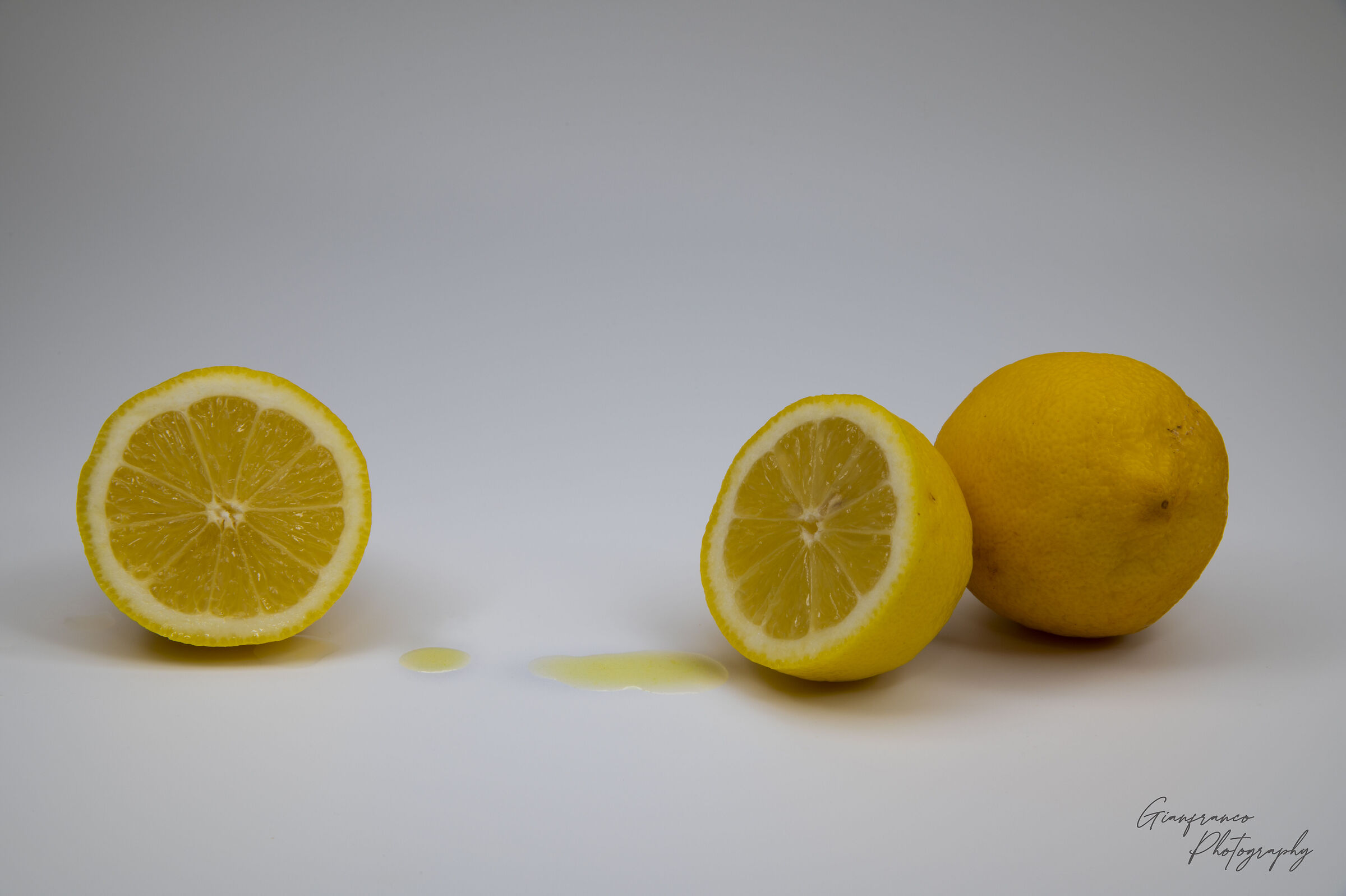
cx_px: 673
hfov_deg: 22.2
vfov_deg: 14.8
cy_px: 448
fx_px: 3438
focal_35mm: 92
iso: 100
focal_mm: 92
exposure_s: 6
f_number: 22
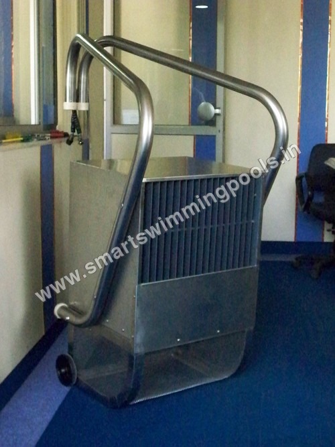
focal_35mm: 55
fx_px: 710
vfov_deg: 34.9
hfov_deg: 26.6
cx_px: 168
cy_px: 224
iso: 3200
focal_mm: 9.7
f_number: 4
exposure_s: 1/80
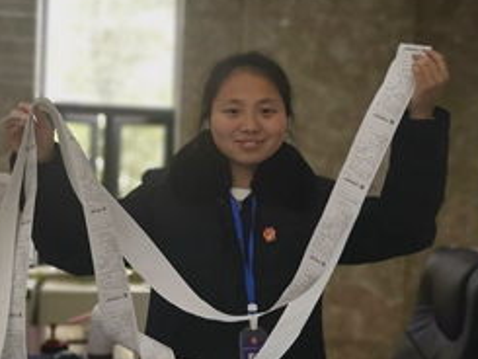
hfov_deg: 34.9
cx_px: 205
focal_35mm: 55
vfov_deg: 26.6
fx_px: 760
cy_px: 167
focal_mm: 4.75
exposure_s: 1/100
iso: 200
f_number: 1.8
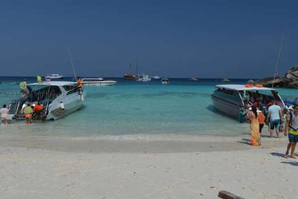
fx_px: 306
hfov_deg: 51.9
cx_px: 146
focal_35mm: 37
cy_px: 92
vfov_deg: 35.9
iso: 100
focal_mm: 24
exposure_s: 1/250
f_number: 8
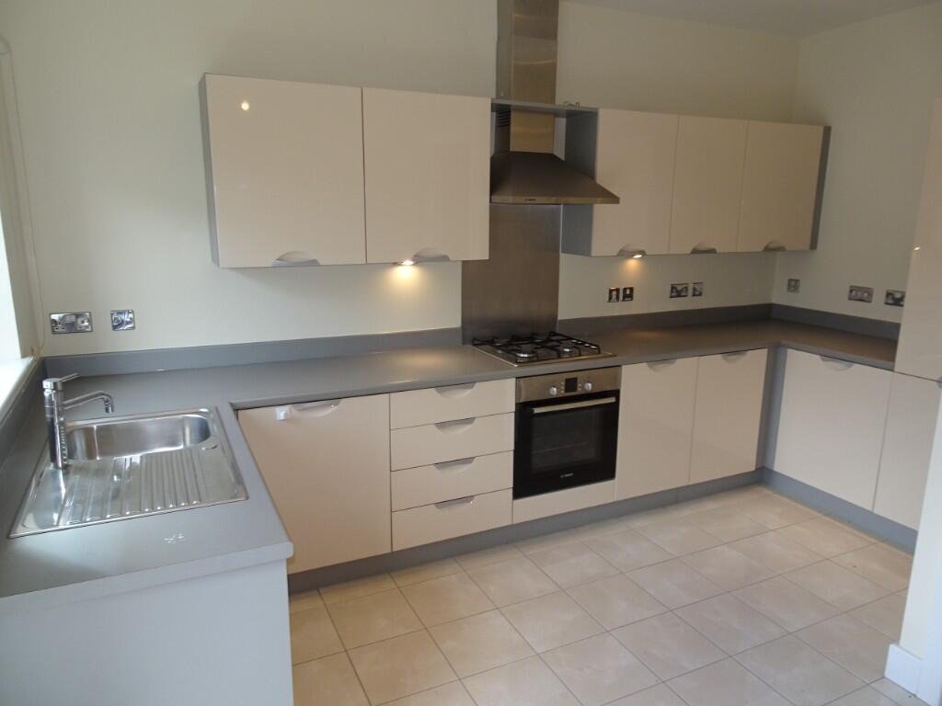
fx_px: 653
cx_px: 471
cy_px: 353
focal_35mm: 24
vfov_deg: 56.8
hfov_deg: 71.6
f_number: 3.5
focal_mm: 4.1
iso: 80
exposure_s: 1/50
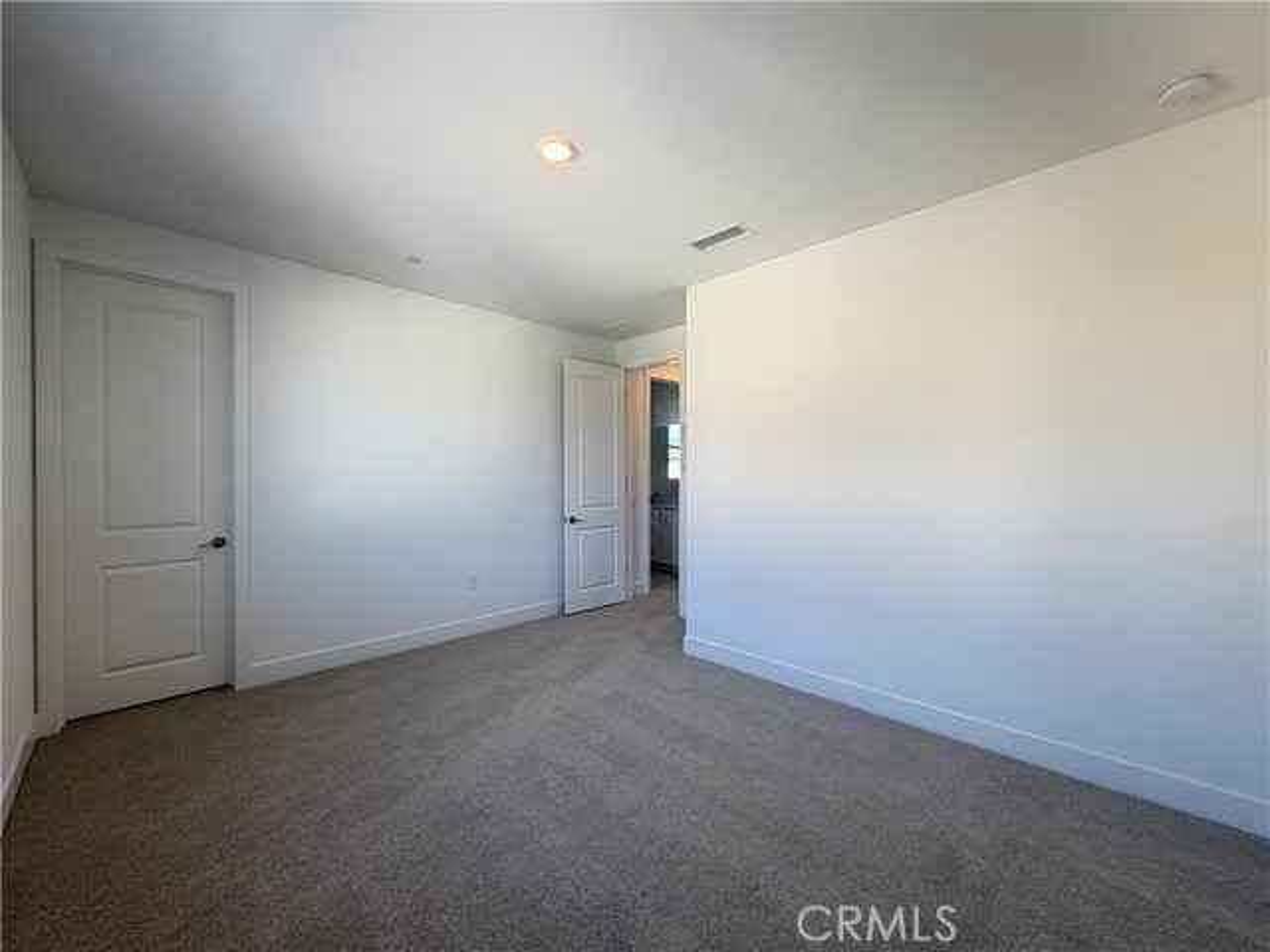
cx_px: 635
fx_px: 514
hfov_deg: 102.1
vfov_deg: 85.7
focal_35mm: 14
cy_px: 476
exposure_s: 1/120
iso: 100
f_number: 2.2
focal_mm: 2.22
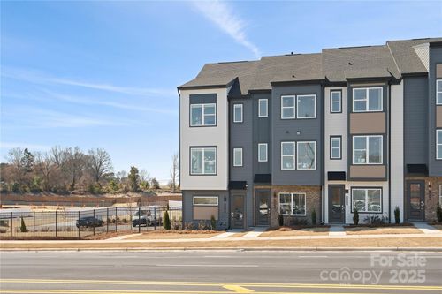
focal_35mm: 34
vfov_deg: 38.3
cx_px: 221
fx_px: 423
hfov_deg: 55.1
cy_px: 147
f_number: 7.1
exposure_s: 1/160
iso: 160
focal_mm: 34.5
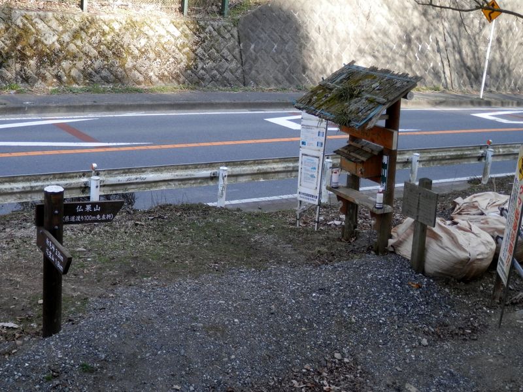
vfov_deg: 29.7
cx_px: 262
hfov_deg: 38.9
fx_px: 740
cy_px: 196
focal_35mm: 49
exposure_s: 1/100
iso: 100
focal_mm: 8.9
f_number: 4
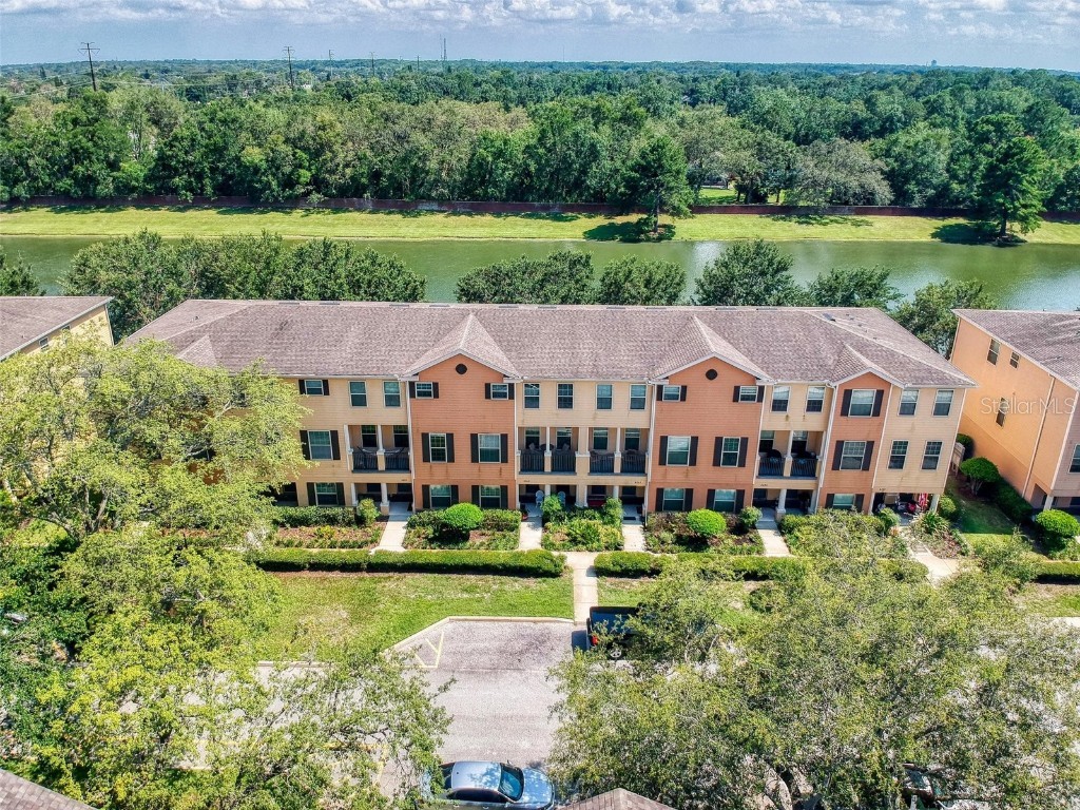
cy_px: 405
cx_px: 540
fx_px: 780
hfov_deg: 69.4
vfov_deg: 54.9
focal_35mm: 25
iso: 100
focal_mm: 4.49
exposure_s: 1/1250
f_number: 2.6
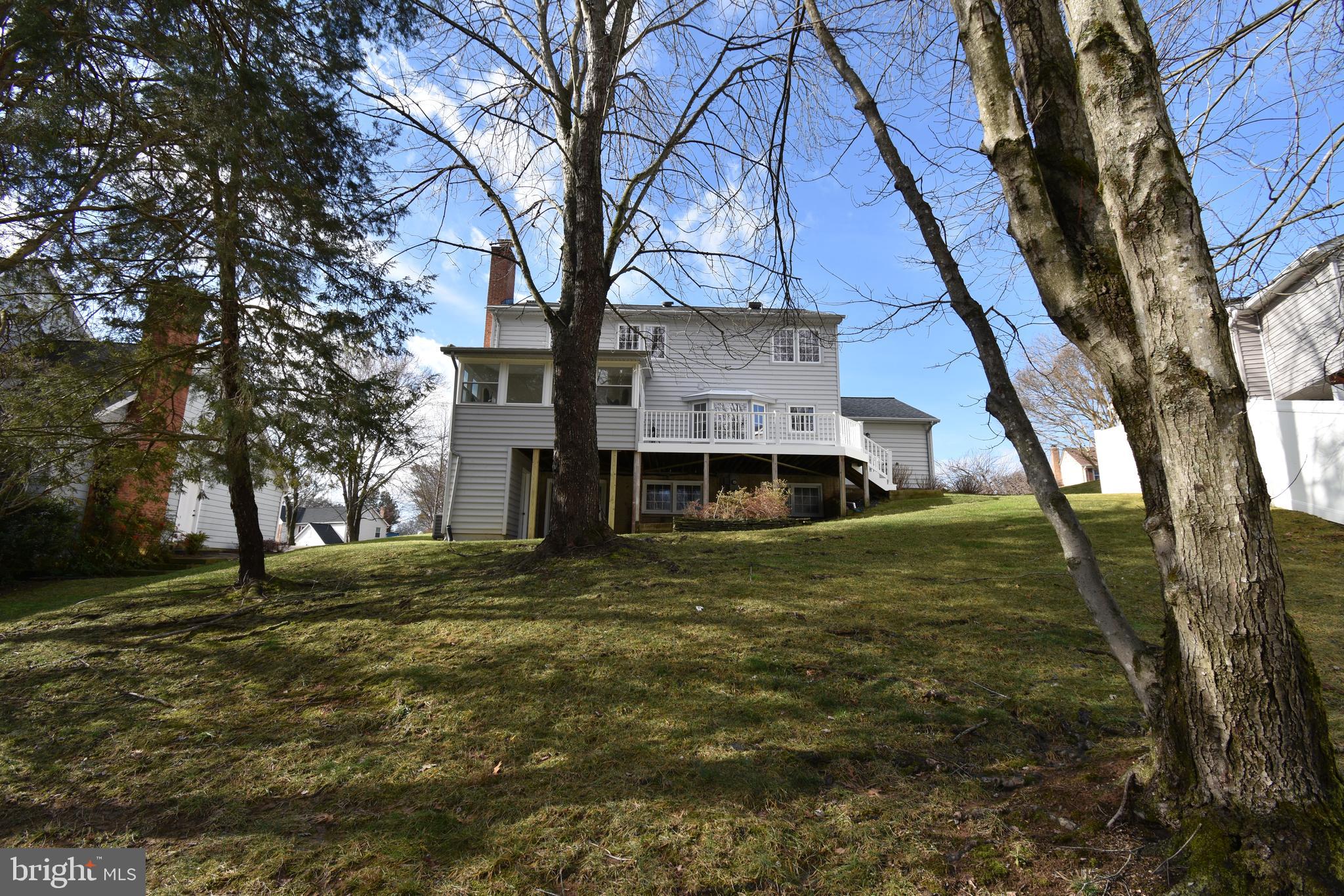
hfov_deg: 100.4
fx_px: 560
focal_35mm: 15
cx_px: 672
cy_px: 448
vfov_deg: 77.3
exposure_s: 1/200
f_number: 7.1
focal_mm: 10
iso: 100
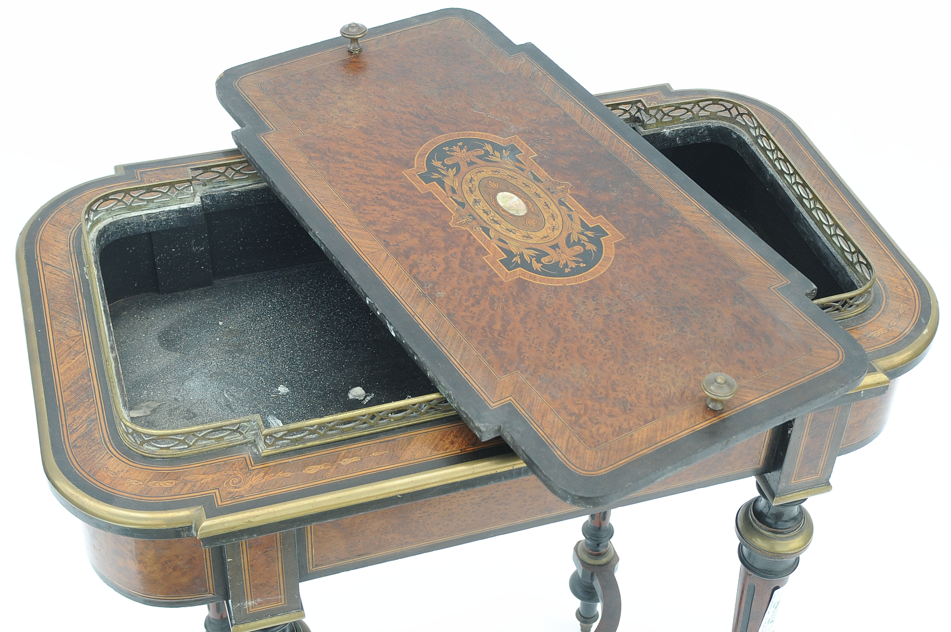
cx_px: 476
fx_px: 950
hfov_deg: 53.2
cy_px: 316
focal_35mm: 36
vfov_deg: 36.8
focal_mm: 24
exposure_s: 1/250
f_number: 5.6
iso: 320
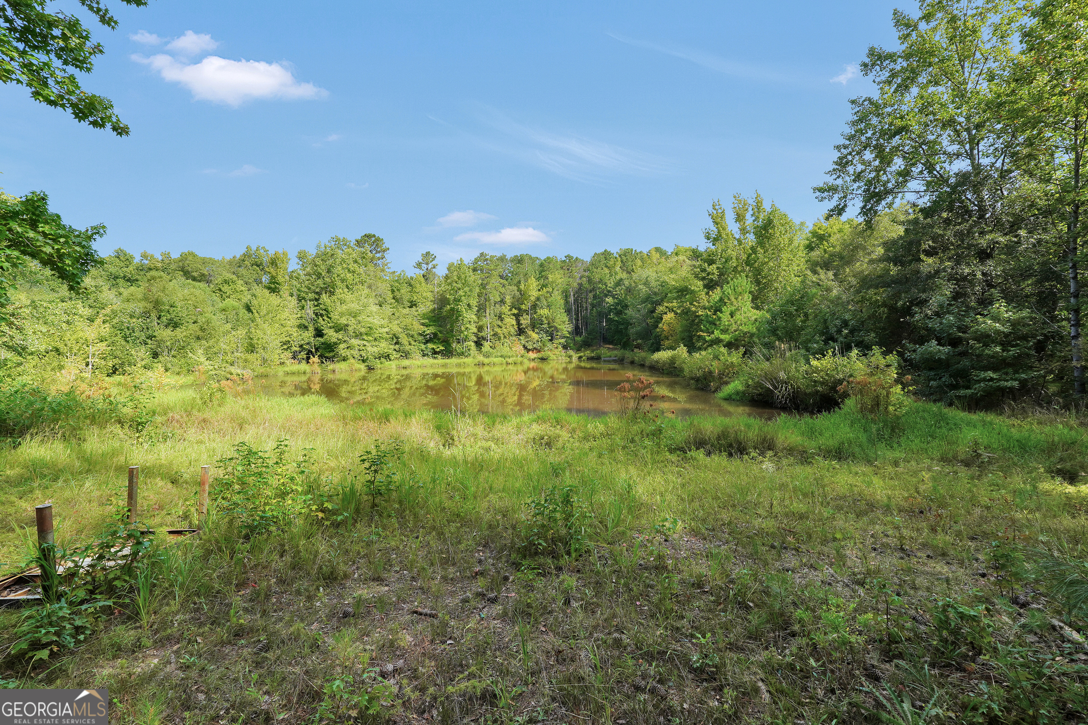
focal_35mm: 15
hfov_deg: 100.4
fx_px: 453
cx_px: 544
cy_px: 362
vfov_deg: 77.3
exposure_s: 1/125
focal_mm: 10
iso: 100
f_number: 8
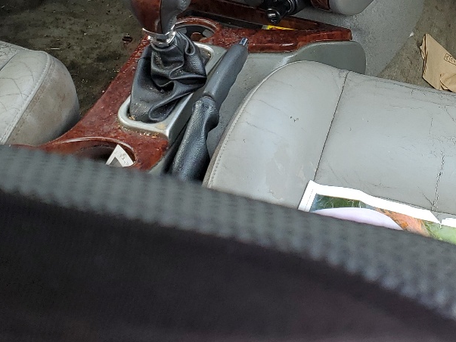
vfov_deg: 20.7
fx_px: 909
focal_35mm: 69
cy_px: 6
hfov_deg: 27.9
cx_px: 319
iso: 50
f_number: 1.5
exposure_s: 1/196
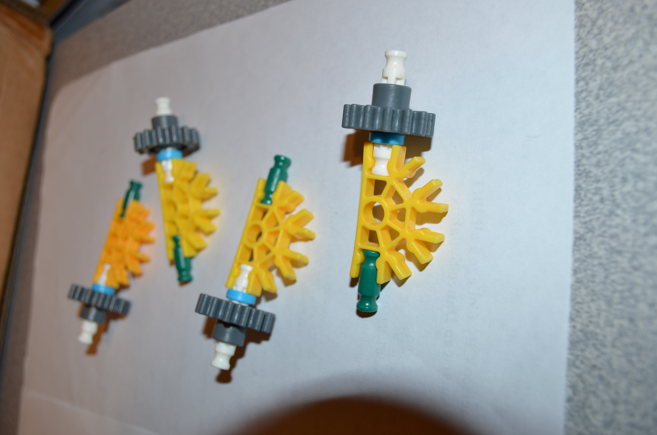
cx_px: 328
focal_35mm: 33
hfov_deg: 57.3
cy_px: 218
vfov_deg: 39.8
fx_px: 601
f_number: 5.6
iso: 200
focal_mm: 22
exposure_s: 1/30
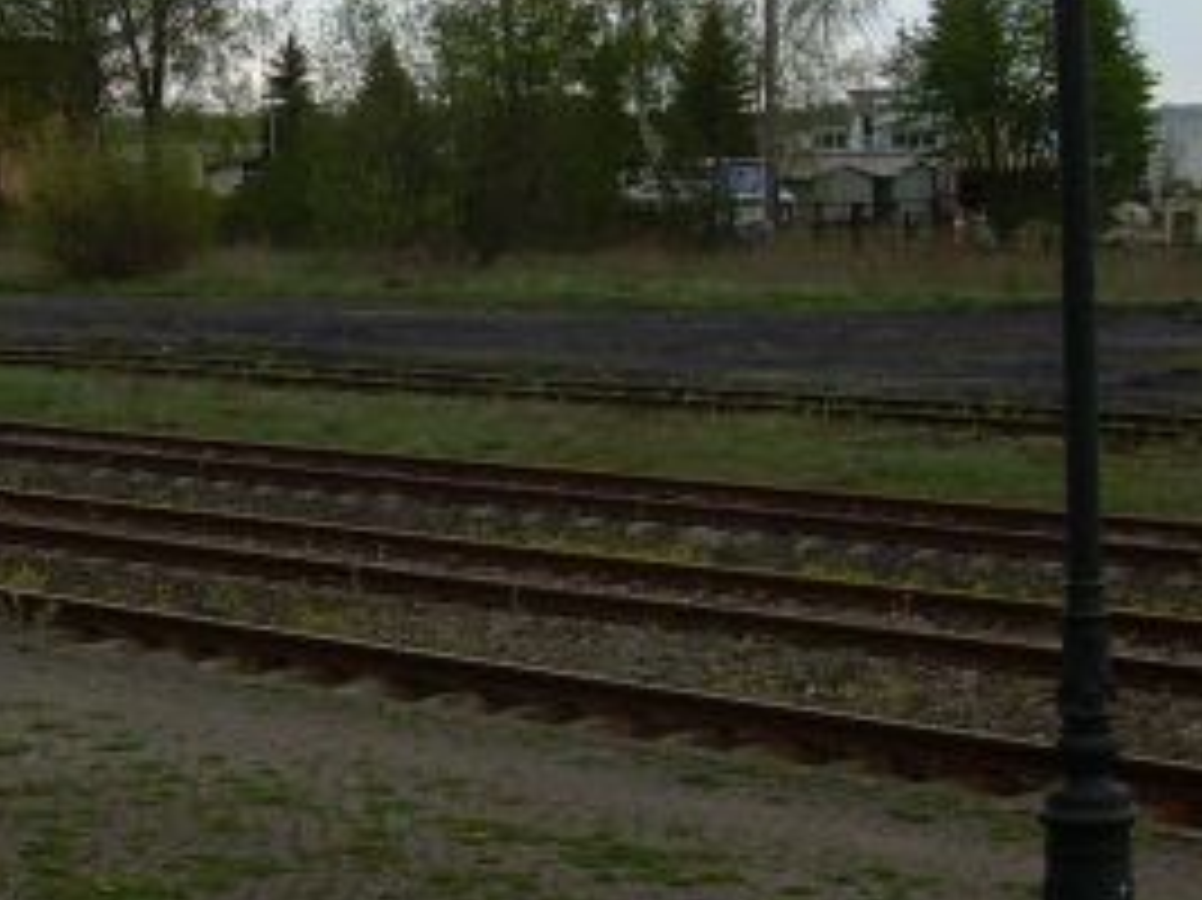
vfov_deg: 13.0
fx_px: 3957
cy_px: 279
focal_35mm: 114
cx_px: 198
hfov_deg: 17.1
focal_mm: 6.3
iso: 50
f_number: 4.6
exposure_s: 1/420
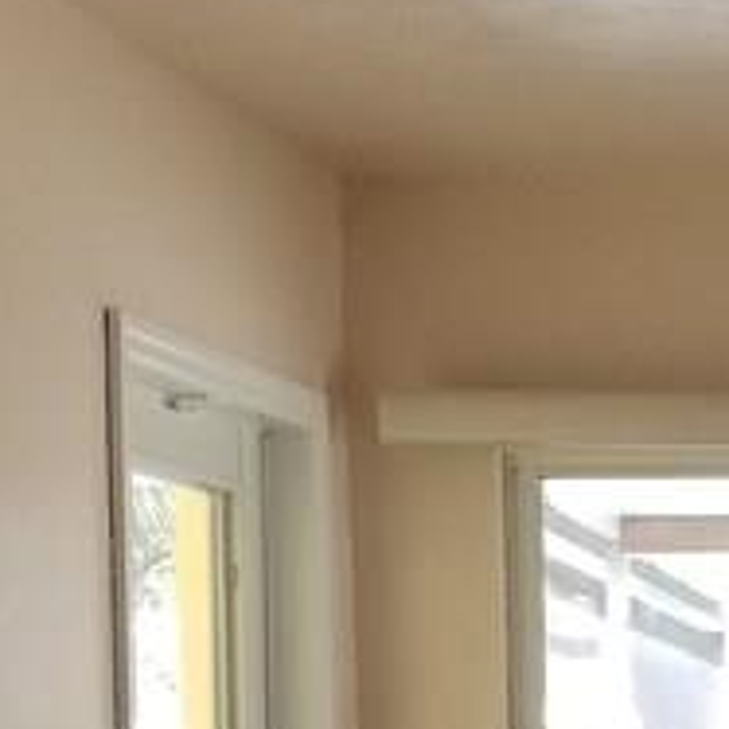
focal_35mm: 126
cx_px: 1173
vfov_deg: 13.3
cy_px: 1006
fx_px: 3002
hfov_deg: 12.9
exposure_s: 1/120
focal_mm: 4.25
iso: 100
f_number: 1.7
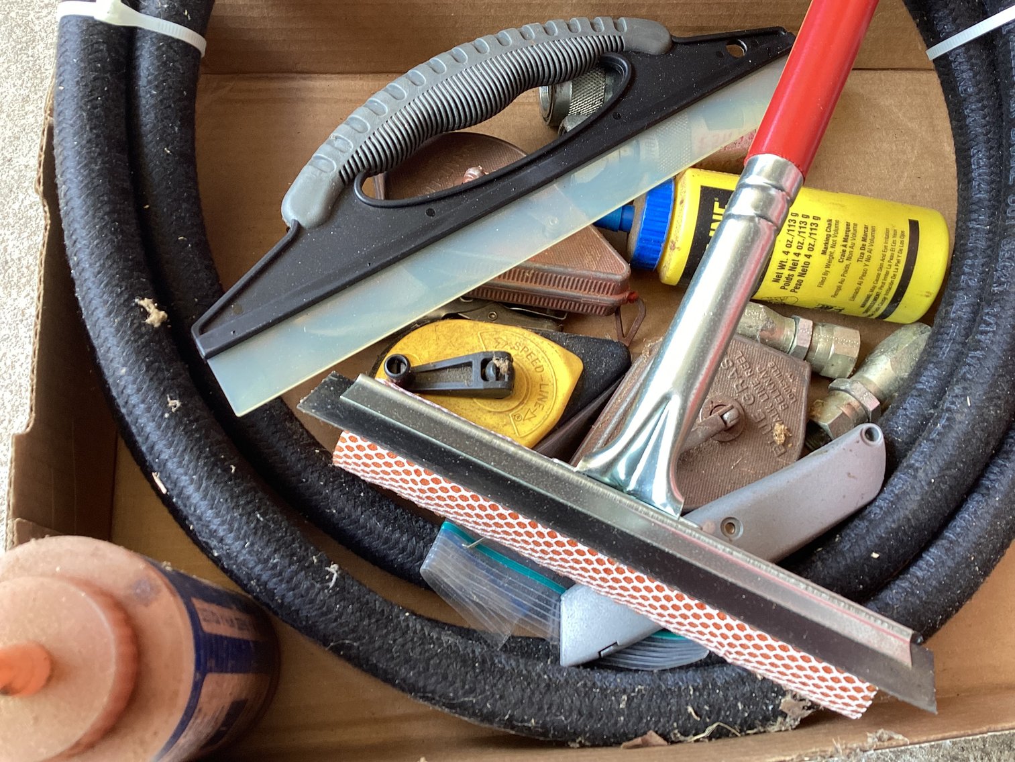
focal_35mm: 31
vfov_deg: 45.4
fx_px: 909
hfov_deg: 58.3
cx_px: 508
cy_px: 381
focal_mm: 3.3
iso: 64
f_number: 2.4
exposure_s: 1/100
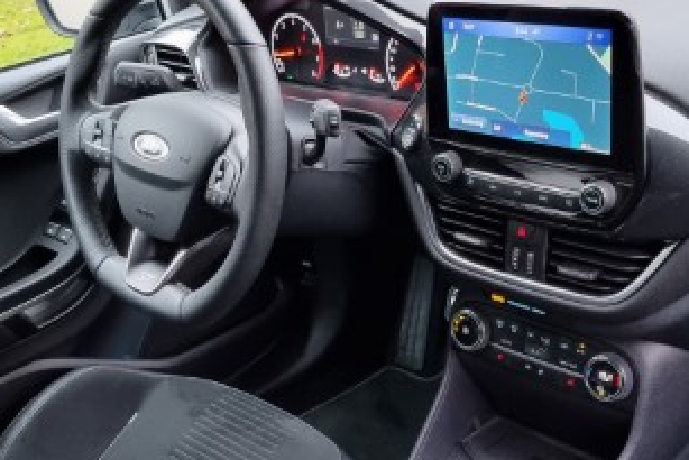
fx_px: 996
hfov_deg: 38.2
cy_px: 283
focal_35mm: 52
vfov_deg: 26.0
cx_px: 355
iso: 640
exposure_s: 1/50
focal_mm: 6.7
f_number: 1.8
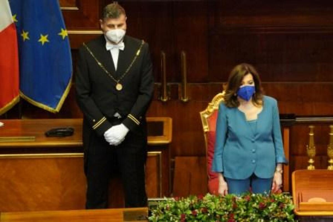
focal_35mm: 238
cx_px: 166
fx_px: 2202
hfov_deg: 8.6
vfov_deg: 5.8
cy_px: 111
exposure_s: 1/250
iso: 12800
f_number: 5.6
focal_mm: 238
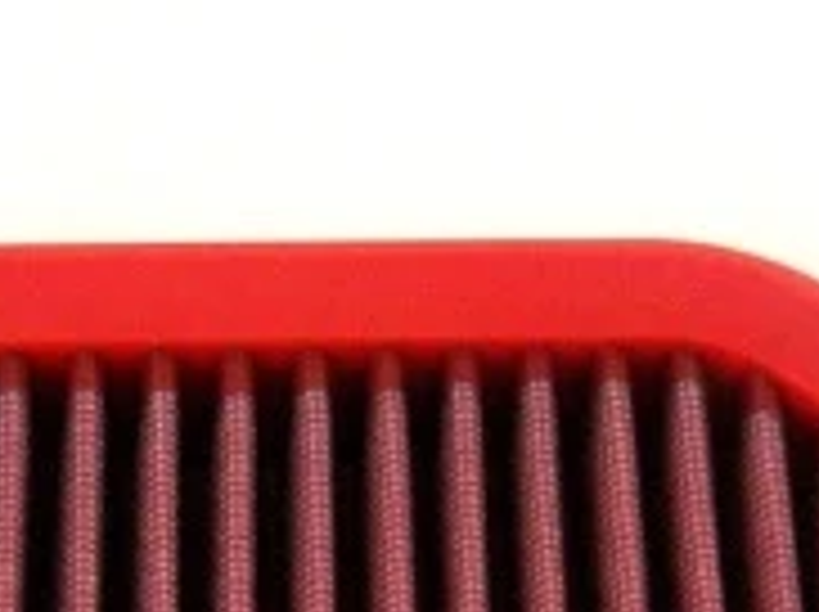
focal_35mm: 154
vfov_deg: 9.4
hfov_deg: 12.8
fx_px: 3639
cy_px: 801
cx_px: 166
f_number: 2.8
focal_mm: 5.7
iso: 287
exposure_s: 1/51.4
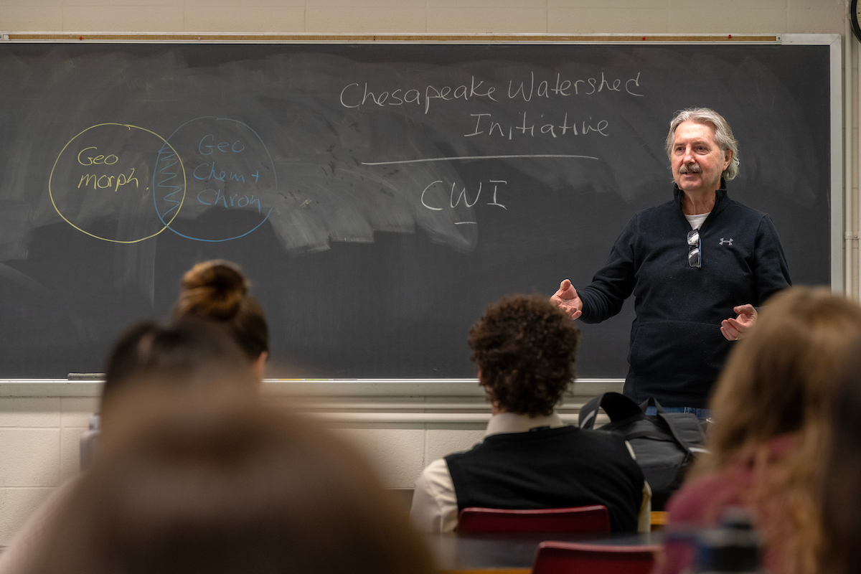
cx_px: 430
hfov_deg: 16.4
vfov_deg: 11.0
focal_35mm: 125
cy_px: 287
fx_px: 2989
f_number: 5
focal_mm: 125
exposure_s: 1/200
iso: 1250
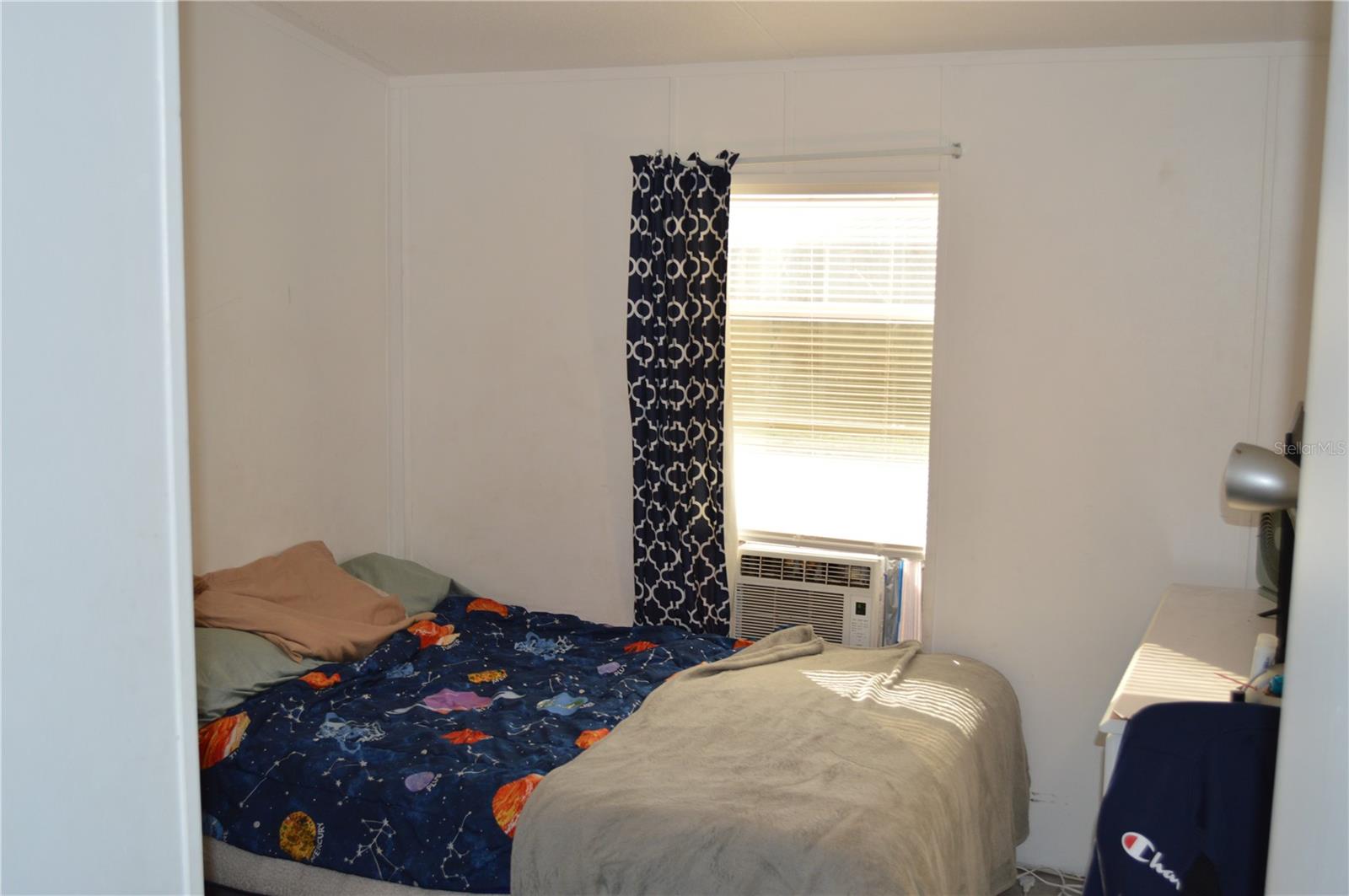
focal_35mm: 39
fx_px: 1460
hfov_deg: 49.6
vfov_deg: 34.1
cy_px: 448
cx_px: 674
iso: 400
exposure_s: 1/125
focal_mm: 26
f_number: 4.2
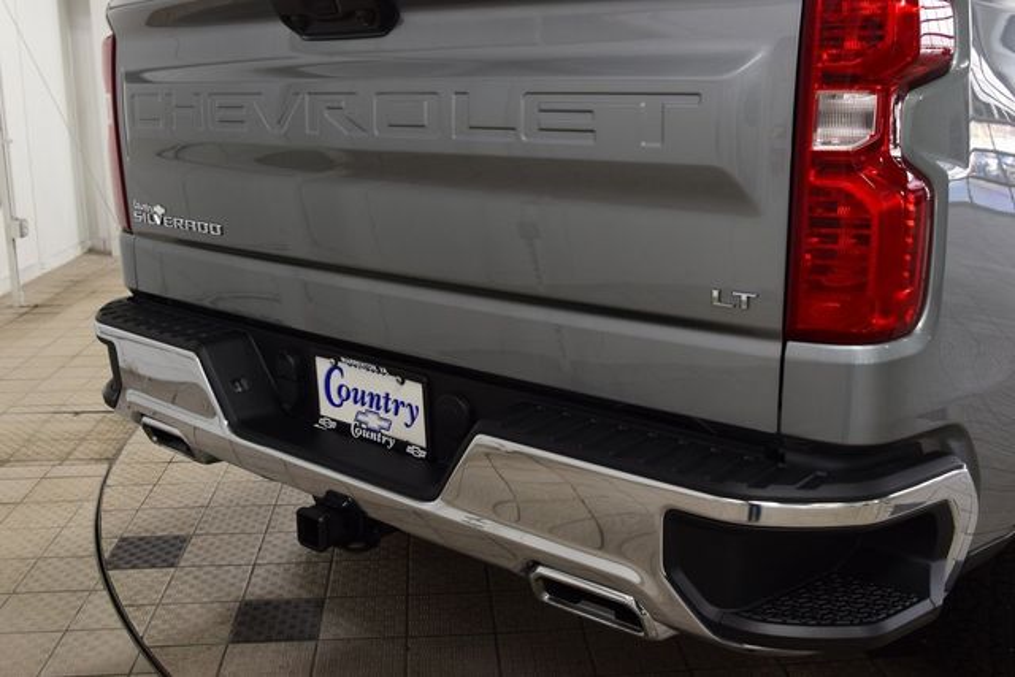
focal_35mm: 36
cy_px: 338
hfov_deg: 53.1
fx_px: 1015
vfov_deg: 36.9
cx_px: 508
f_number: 6.3
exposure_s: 1/15
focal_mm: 24
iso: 450
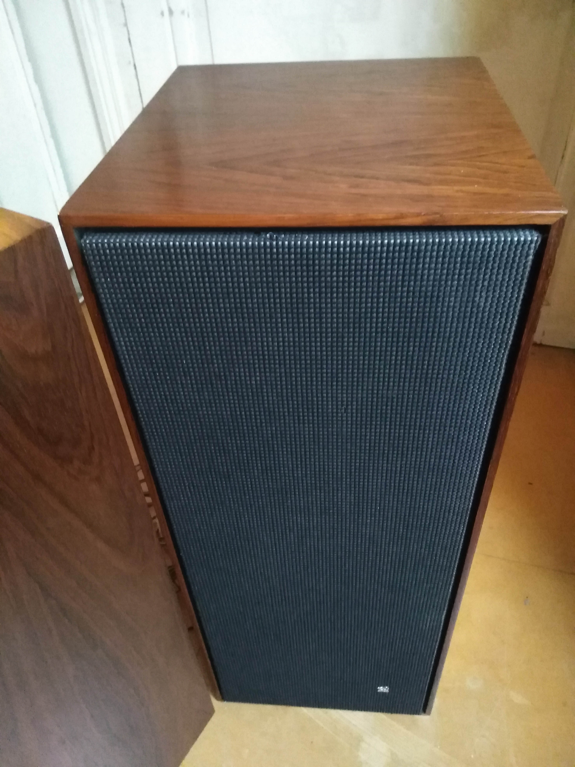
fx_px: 576
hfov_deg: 53.1
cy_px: 384
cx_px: 288
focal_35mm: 26
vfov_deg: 67.3
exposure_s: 1/12.5
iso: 2696
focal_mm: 3.54
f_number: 2
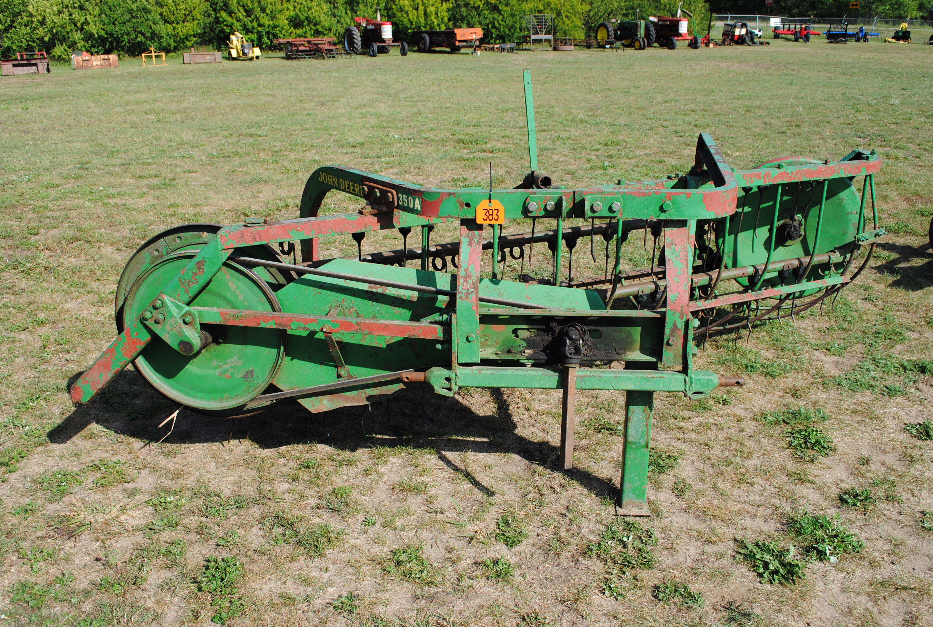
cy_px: 314
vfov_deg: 40.1
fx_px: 857
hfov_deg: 57.1
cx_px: 466
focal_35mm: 33
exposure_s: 1/200
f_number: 7.1
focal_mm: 22
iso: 100
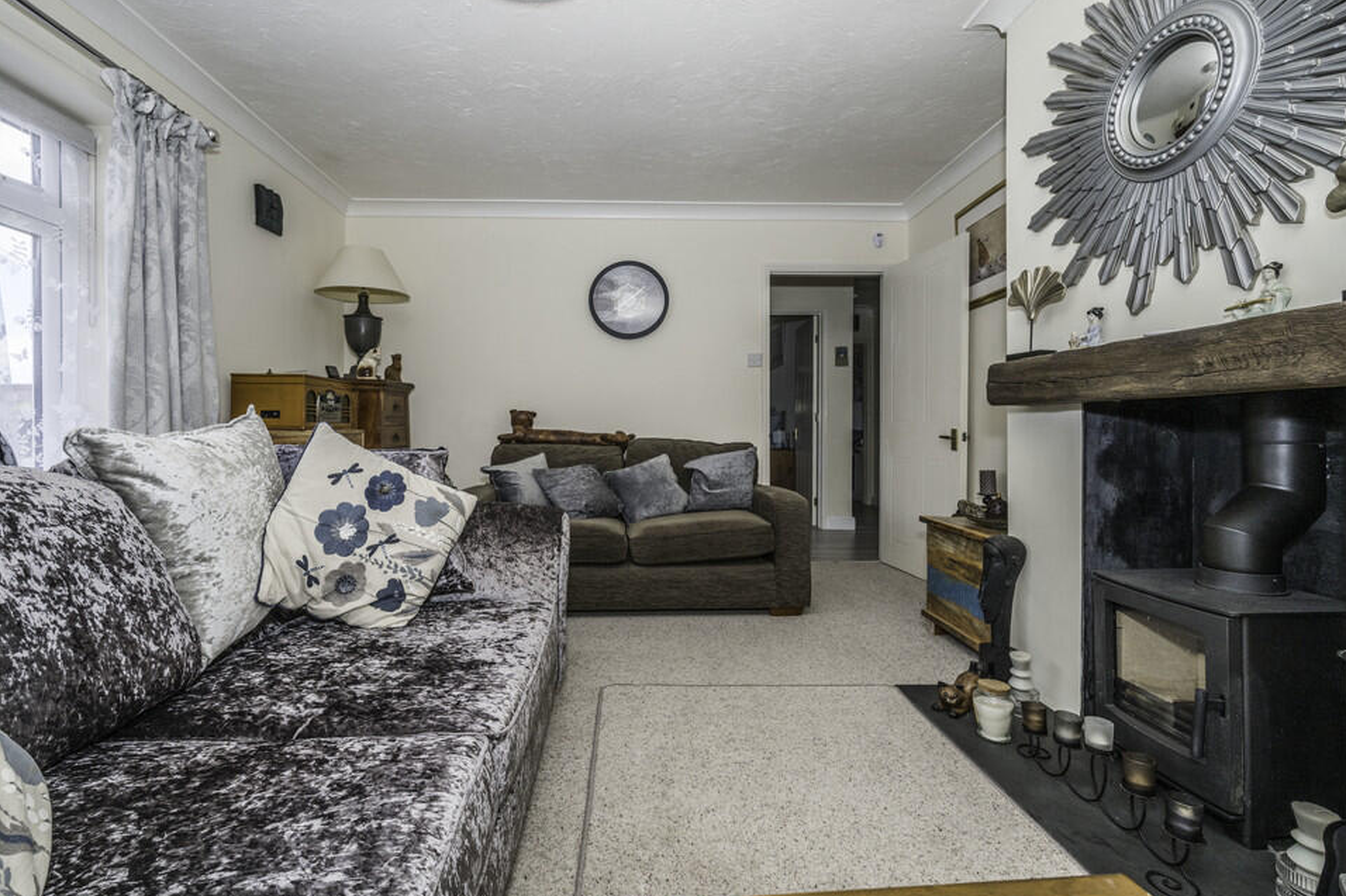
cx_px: 629
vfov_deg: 77.2
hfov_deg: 100.3
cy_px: 475
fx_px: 561
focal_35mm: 15
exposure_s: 1/125
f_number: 7.1
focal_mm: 14
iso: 320
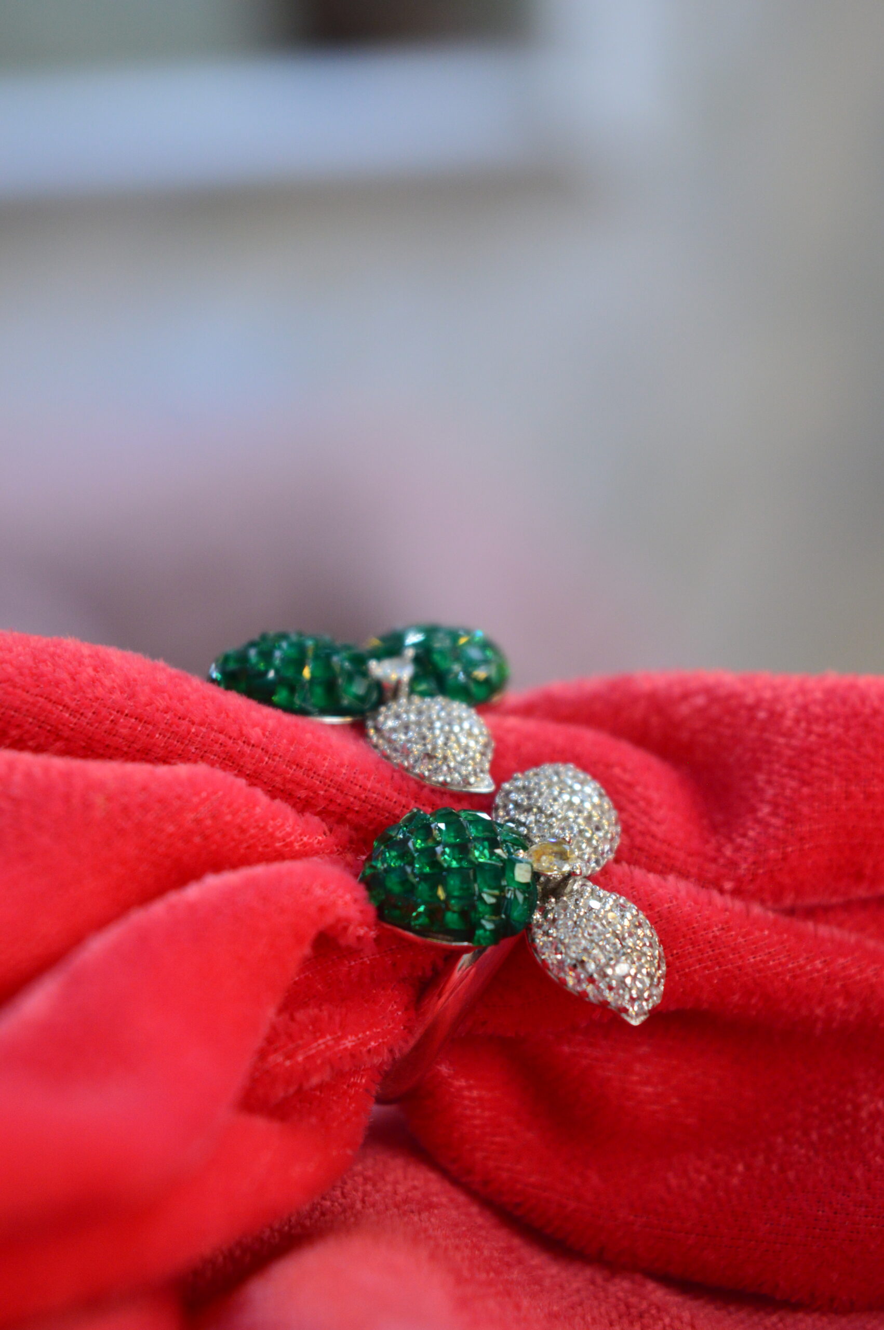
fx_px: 3044
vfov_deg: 24.6
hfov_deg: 16.5
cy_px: 665
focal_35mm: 82
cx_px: 442
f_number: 7.1
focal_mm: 55
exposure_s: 1/60
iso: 800
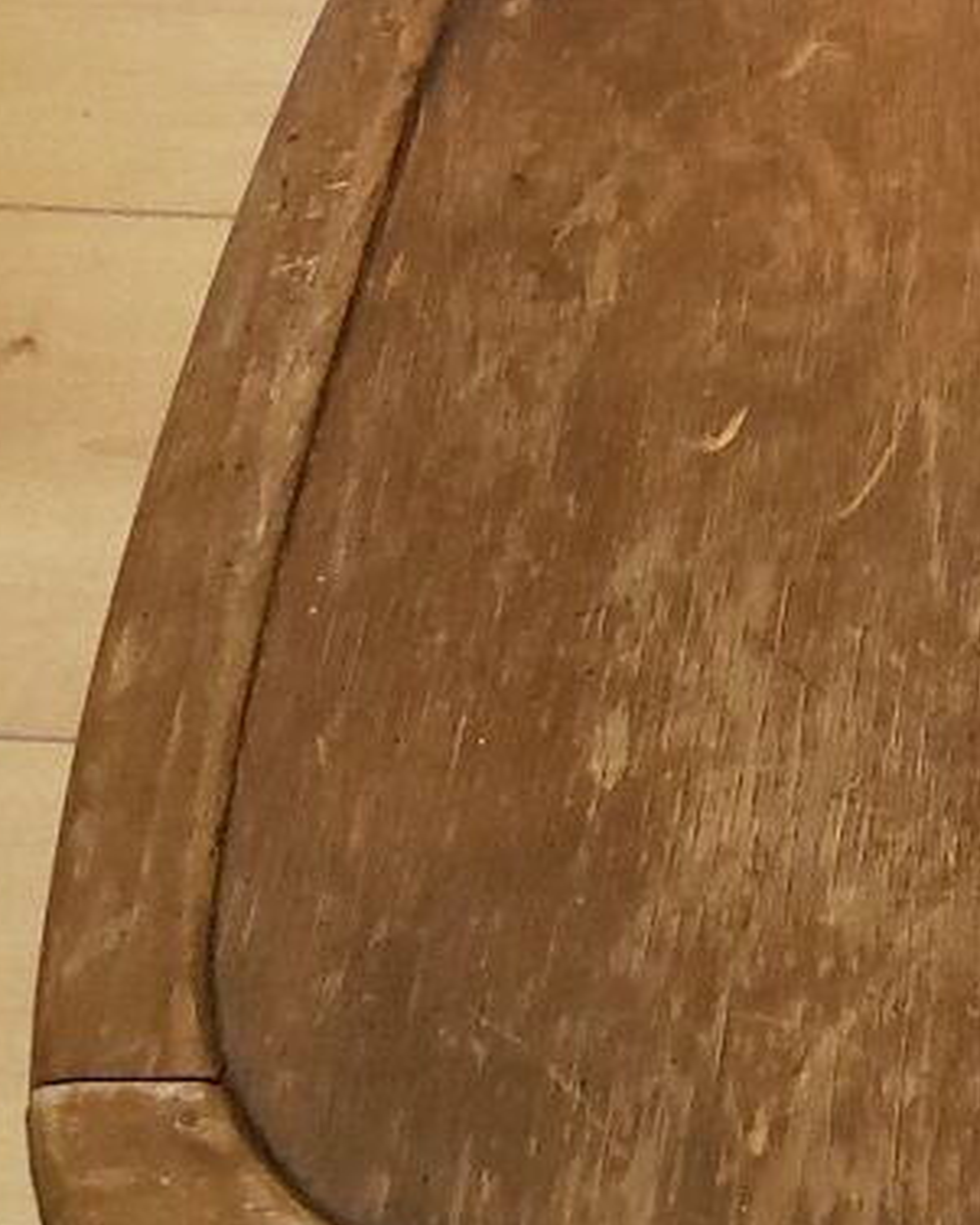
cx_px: 1159
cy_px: -187
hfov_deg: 16.4
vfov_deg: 20.1
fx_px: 3262
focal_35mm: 90
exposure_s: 1/25
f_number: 1.5
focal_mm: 4.3
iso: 320
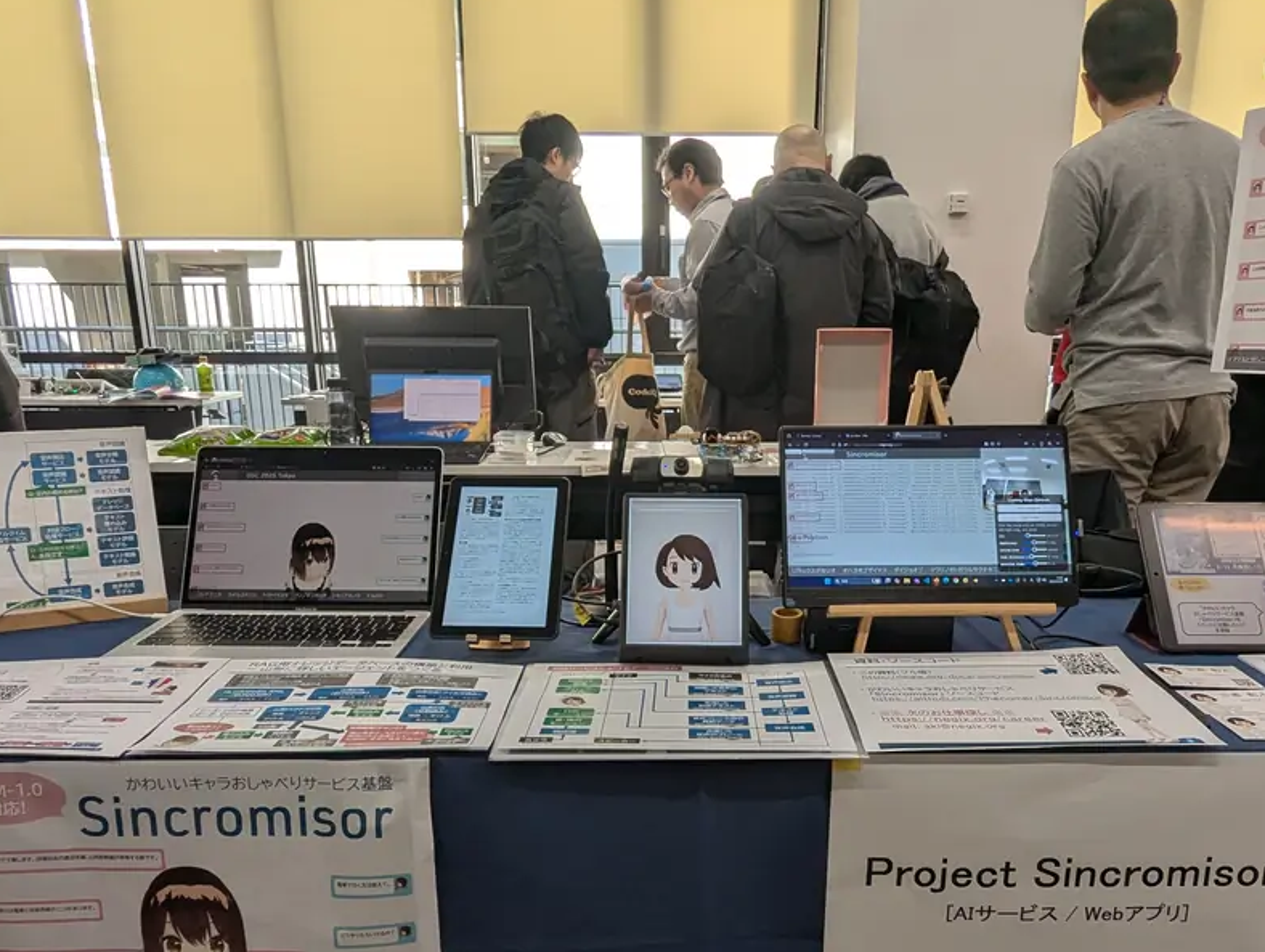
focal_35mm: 26
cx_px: 671
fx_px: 951
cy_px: 576
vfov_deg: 52.8
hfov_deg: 67.2
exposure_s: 1/174
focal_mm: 2.35
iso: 69
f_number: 2.2
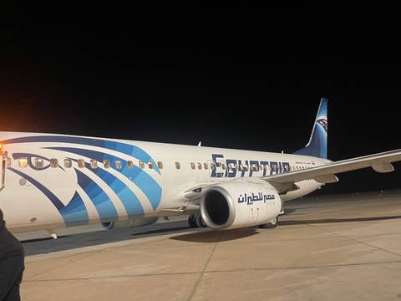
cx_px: 200
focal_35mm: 25
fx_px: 290
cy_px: 150
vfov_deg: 54.9
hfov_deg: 69.4
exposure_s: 1/33
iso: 500
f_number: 1.6
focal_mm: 5.1
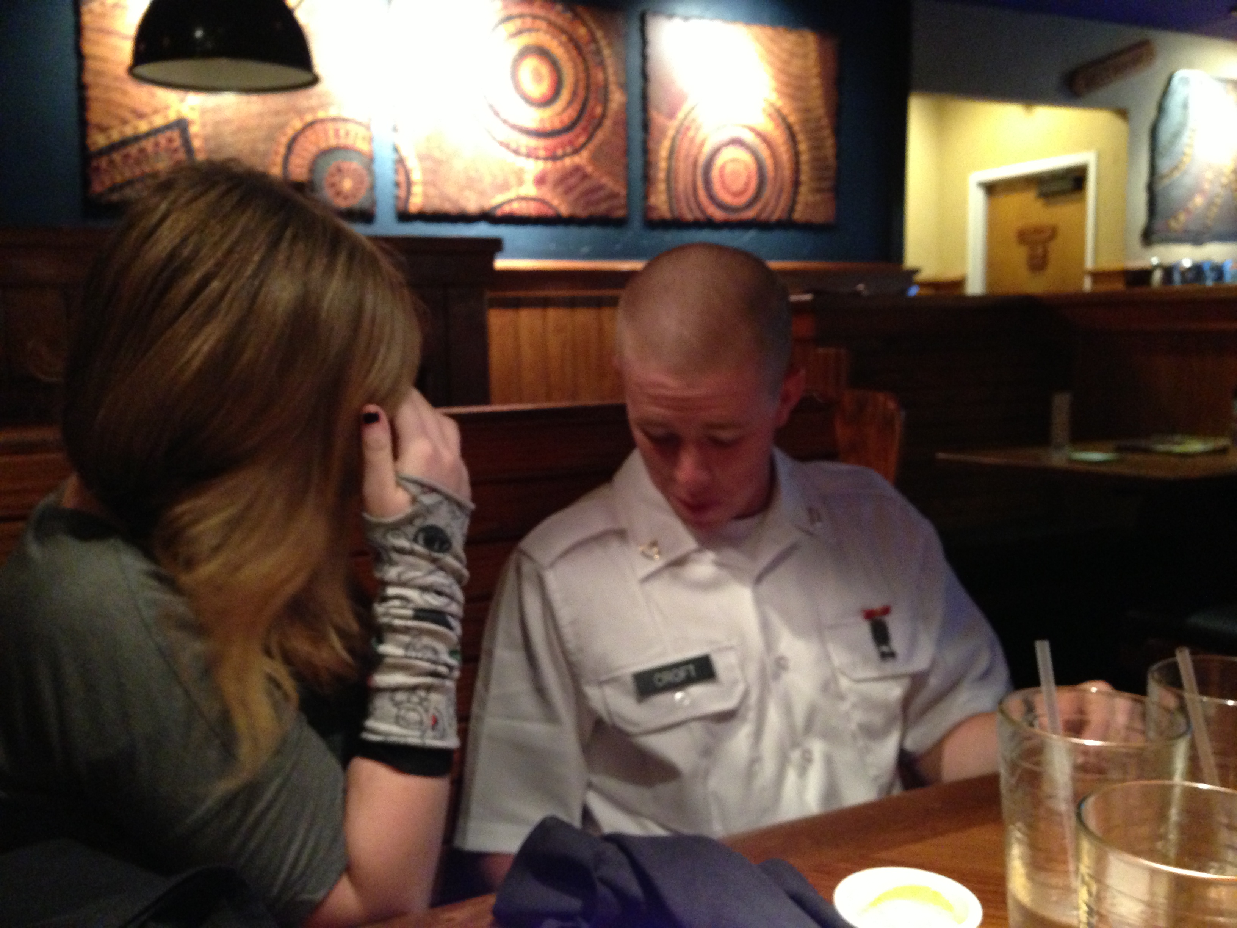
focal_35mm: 33
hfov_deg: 55.4
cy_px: 464
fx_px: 1179
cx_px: 618
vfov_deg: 42.9
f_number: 2.4
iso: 500
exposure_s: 1/15
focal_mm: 4.13
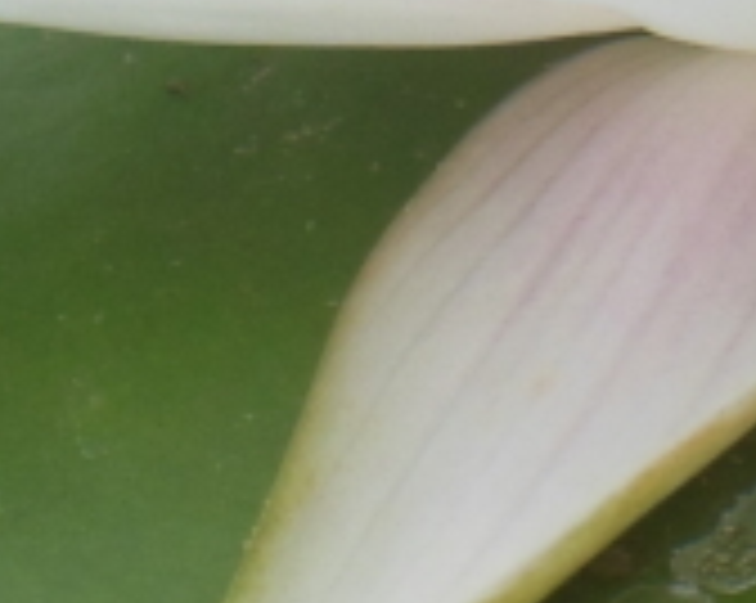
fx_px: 29098
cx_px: -832
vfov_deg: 1.2
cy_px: -648
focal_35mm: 1302
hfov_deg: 1.5
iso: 125
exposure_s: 1/200
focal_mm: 39.1
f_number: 5.7
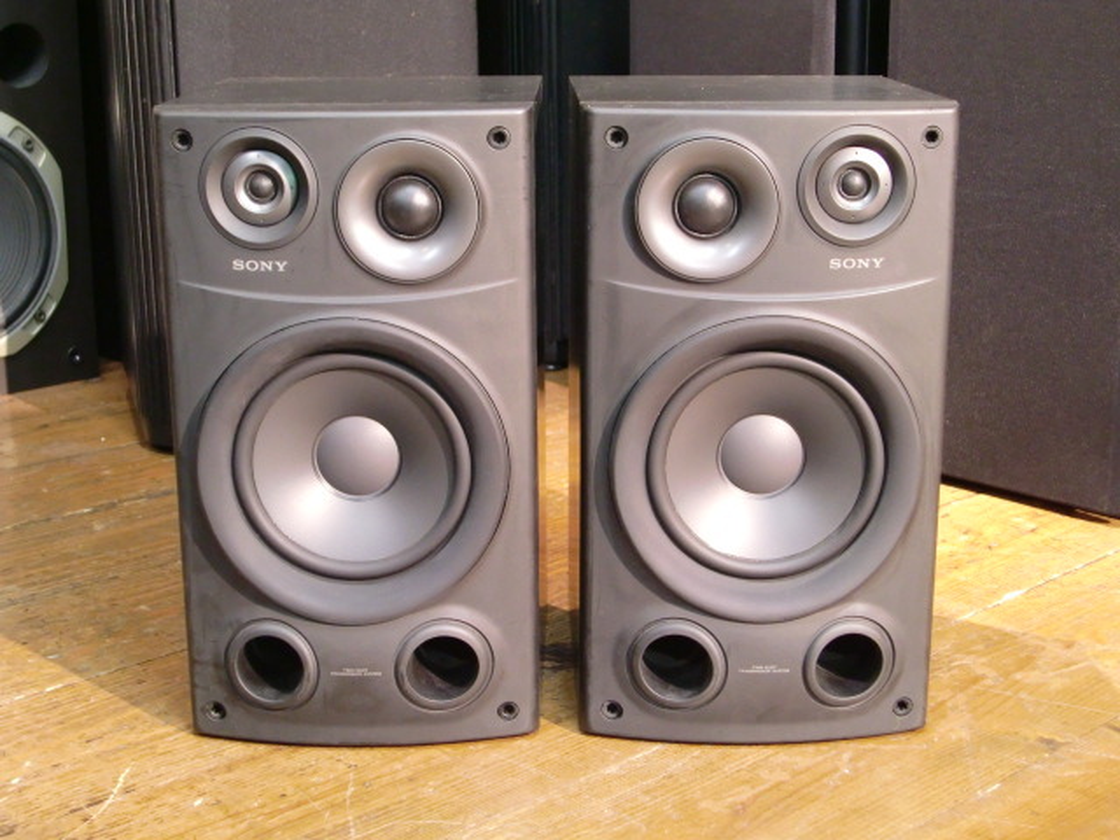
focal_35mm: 55
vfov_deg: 26.6
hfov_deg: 34.9
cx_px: 560
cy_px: 420
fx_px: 1780
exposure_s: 1/10
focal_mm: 9.8
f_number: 3.6
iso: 400
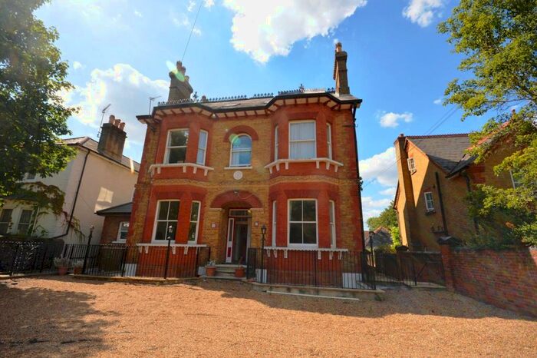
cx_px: 268
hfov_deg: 100.4
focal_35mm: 15
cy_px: 179
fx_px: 224
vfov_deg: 77.3
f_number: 8
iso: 100
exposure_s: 1/200
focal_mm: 10
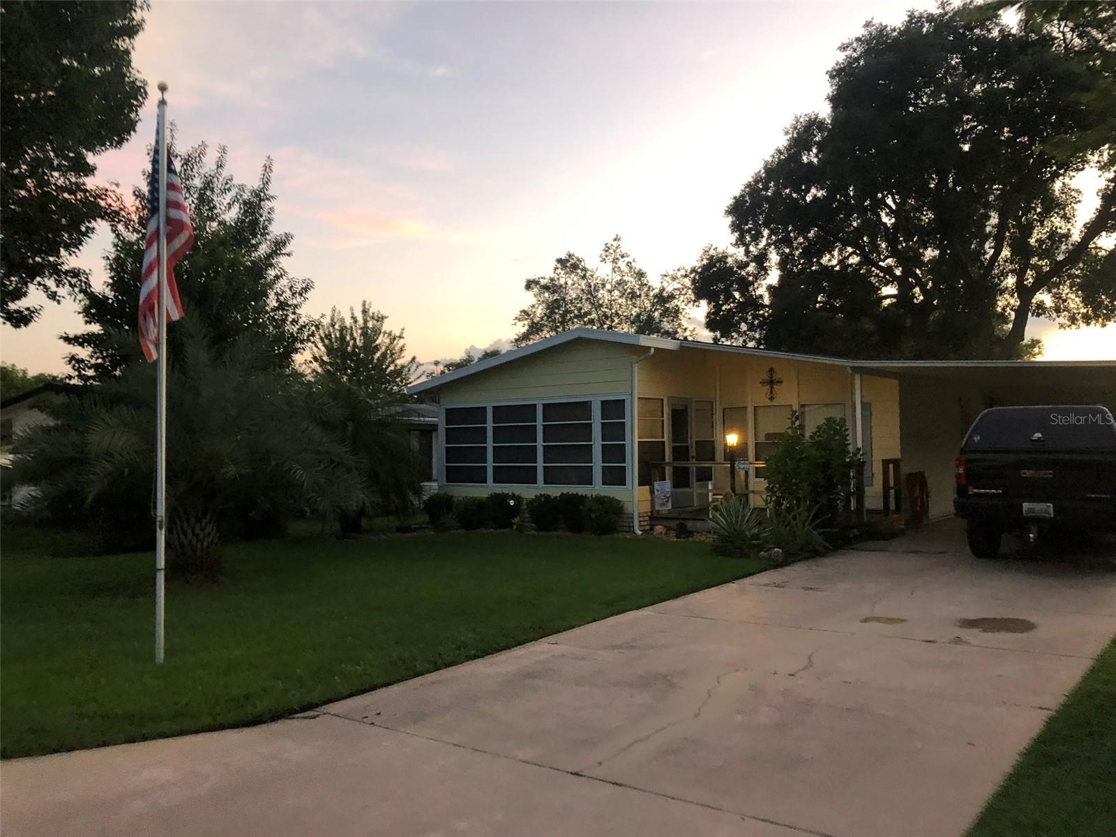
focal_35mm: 28
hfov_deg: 63.4
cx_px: 558
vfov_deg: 49.7
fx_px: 903
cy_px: 418
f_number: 1.8
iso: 80
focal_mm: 3.99
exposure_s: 1/15
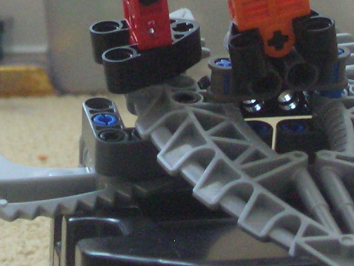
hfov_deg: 13.5
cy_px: -84
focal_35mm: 146
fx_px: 1493
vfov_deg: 10.0
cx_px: 80
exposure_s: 1/2.6
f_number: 3
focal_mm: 5.8
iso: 200
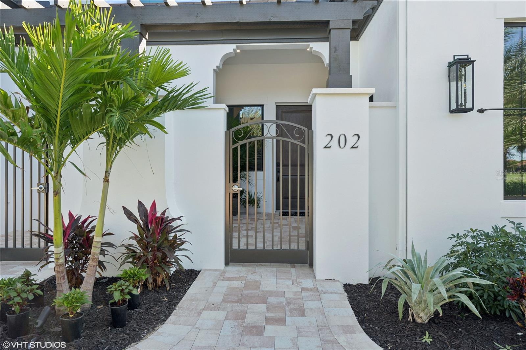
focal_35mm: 24
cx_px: 263
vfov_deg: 53.1
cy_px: 175
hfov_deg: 73.8
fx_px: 351
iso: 200
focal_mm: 24
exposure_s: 1/100
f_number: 8
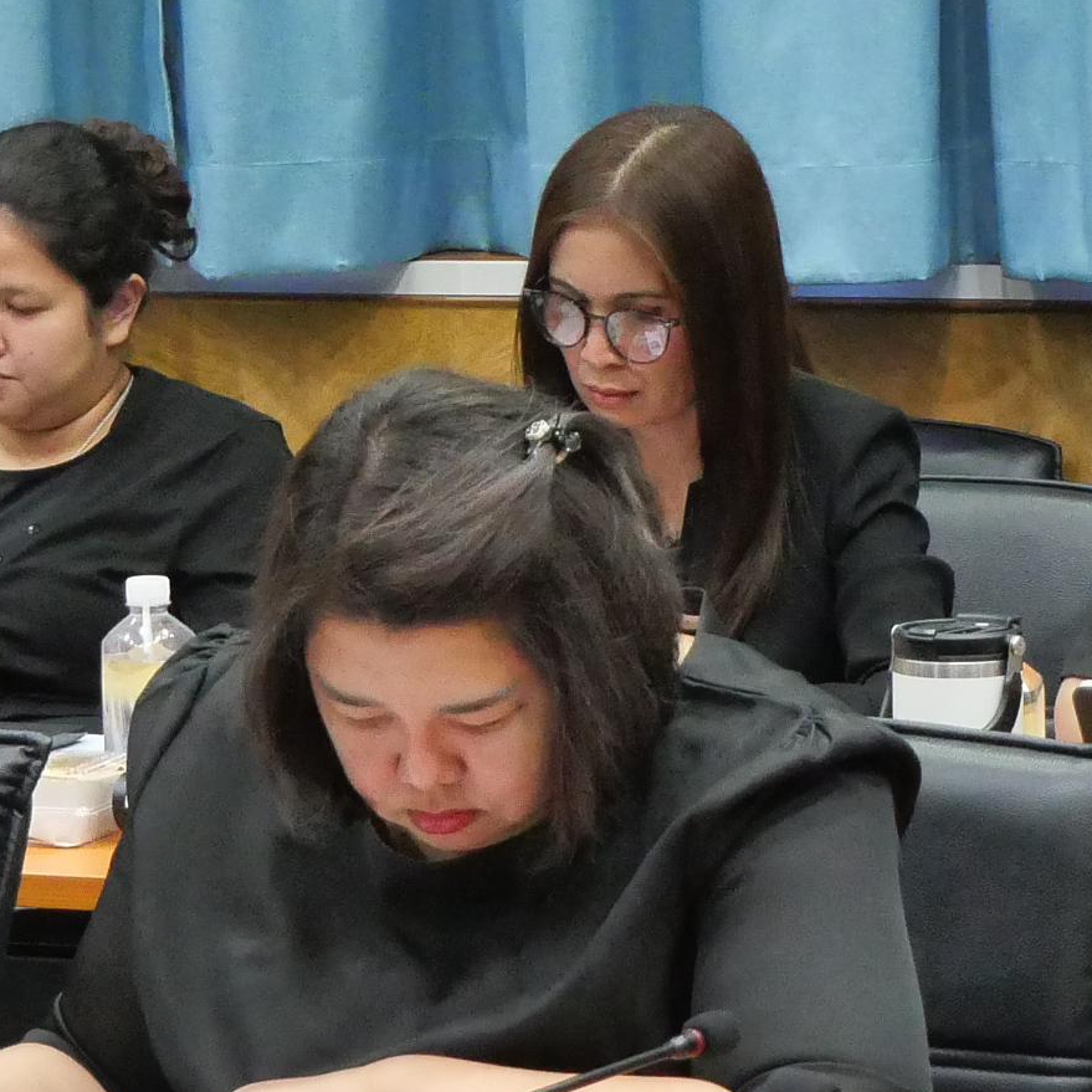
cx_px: 227
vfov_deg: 8.7
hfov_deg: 8.7
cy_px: 221
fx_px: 7174
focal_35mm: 201
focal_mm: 27
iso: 3200
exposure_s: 1/50
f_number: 5
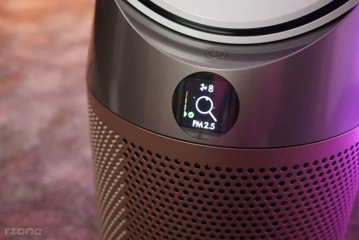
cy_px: 120
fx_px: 469
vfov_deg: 28.6
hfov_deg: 41.9
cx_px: 180
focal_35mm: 47
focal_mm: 47
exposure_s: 1/160
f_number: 7.1
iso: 6400
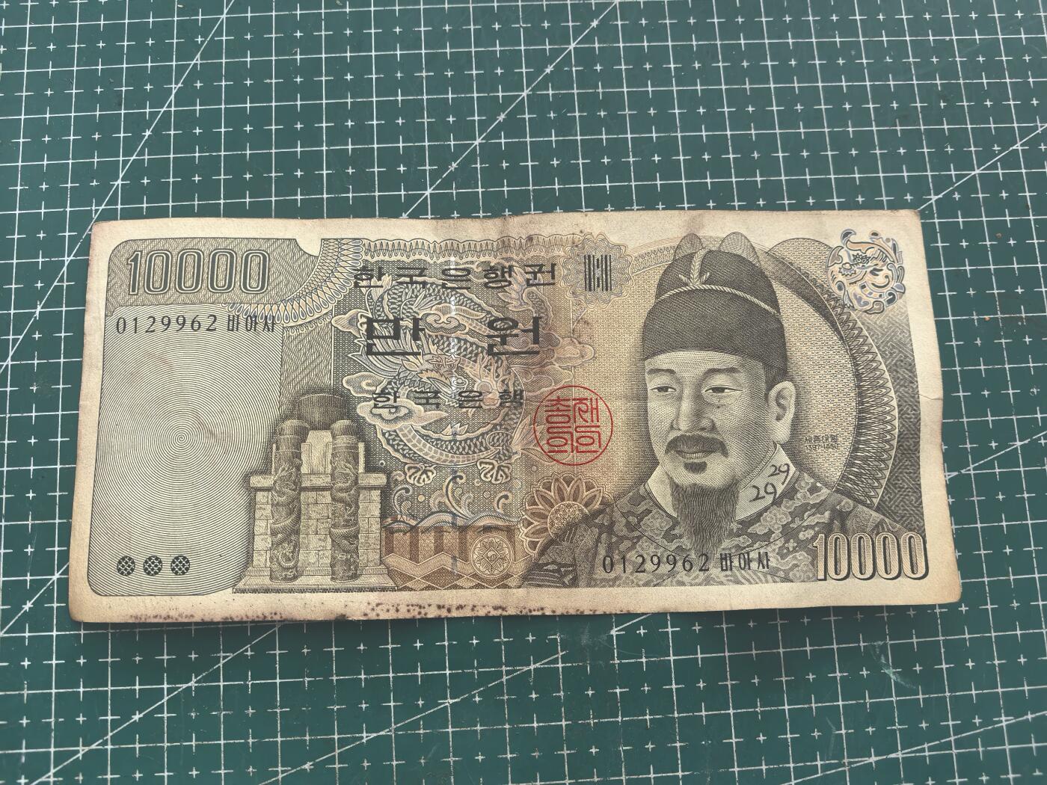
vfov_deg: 51.4
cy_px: 392
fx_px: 817
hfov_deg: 65.3
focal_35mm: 27
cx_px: 524
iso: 640
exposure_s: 1/33.3
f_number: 2.8
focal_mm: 6.98
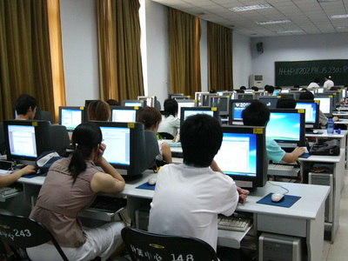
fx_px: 392
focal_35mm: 39
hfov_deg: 47.9
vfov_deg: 36.8
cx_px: 174
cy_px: 130
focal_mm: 6.5
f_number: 2.9
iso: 200
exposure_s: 1/15
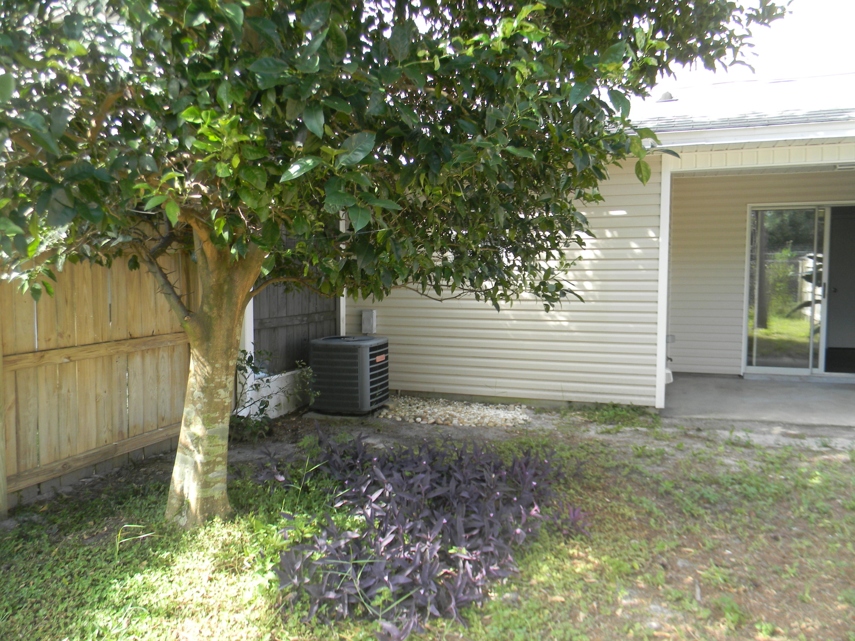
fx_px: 692
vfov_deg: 49.7
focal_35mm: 28
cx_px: 428
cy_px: 320
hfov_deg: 63.4
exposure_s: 1/76.3
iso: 80
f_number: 3.5
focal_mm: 5
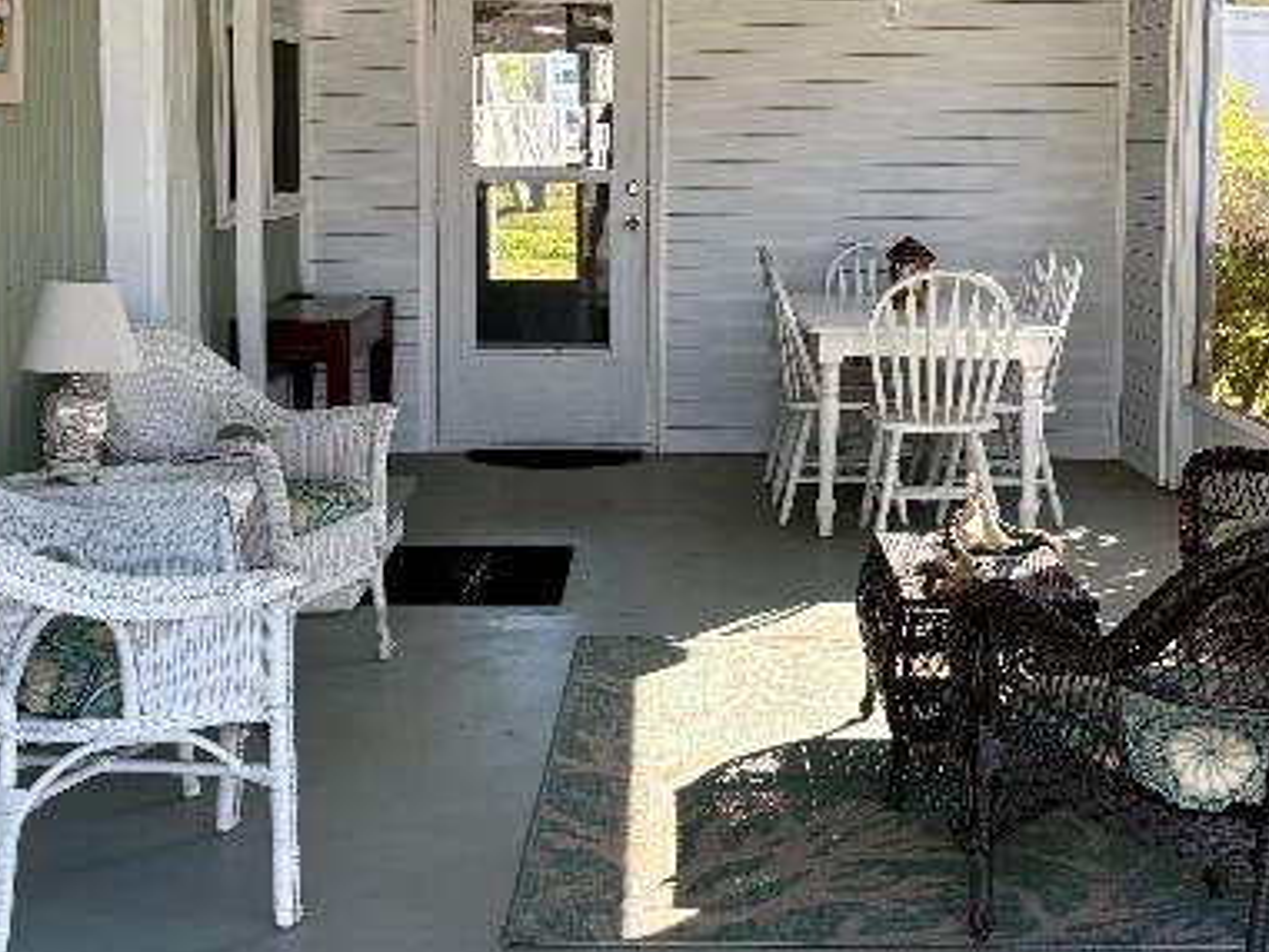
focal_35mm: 58
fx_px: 2127
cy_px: 335
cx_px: 783
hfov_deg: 33.1
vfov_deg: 25.1
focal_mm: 5.96
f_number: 1.6
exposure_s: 1/307
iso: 64
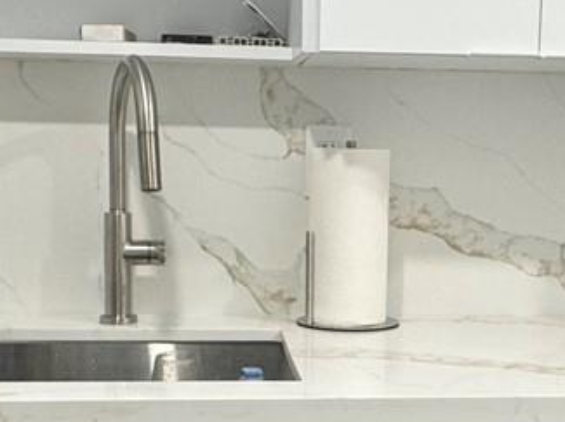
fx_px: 1125
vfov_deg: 21.2
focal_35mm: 69
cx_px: 320
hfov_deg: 28.2
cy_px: 287
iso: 160
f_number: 2.2
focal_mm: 2.22
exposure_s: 1/60
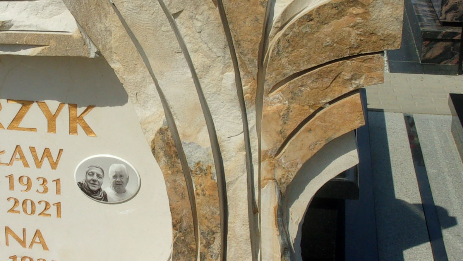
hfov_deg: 24.8
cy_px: 129
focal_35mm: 85
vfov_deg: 14.2
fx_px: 1044
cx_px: 129
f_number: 11.8
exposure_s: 1/180
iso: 80
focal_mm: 6.4
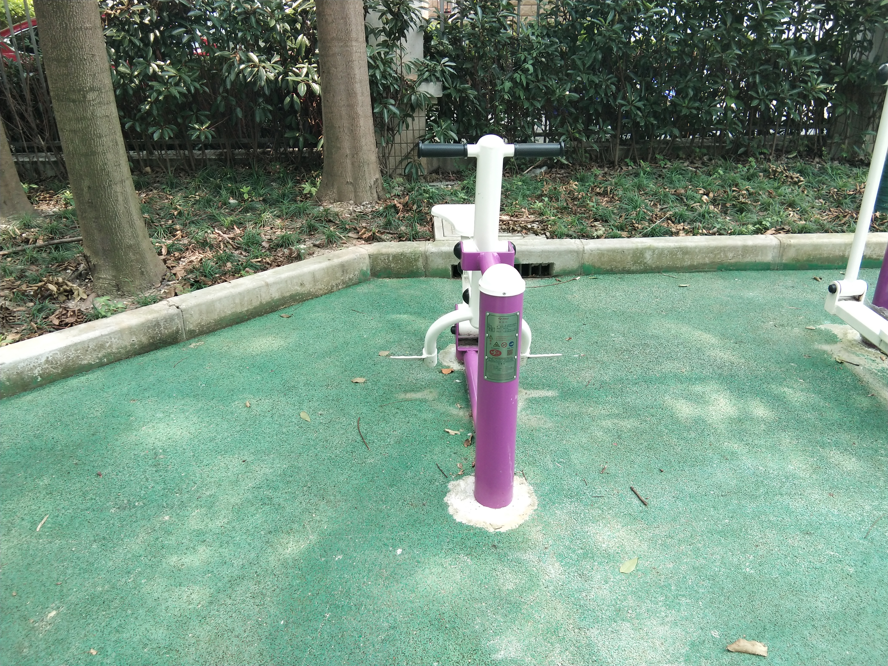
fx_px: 795
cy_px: 333
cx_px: 444
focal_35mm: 31
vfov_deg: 45.4
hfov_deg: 58.4
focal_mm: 3.69
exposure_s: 1/148
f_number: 2.2
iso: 50
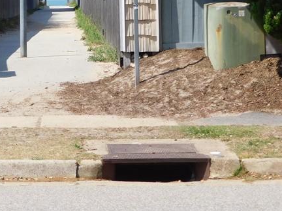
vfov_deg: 10.5
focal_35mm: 140
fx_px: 1141
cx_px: 65
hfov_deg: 14.0
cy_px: -12
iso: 125
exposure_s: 1/800
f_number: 4
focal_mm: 10.4
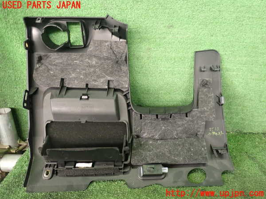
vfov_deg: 46.8
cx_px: 133
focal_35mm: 30
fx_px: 231
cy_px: 100
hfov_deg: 60.0
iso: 400
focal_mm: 5.4
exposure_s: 1/30
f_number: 2.3
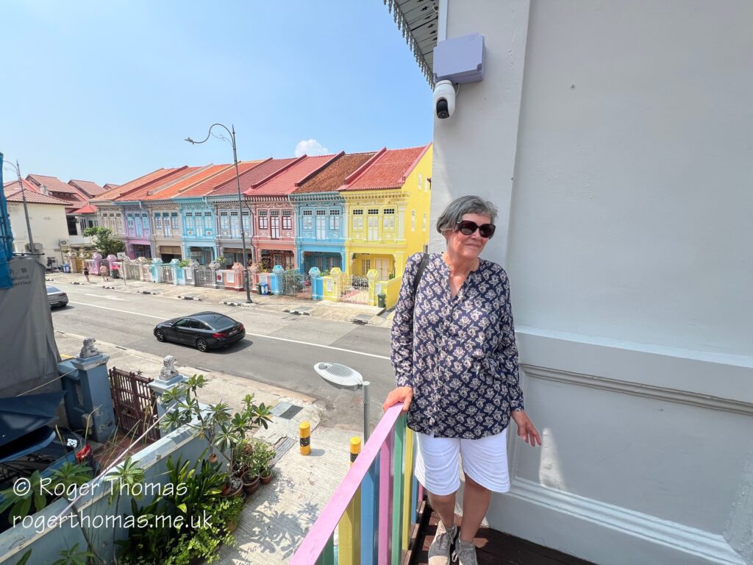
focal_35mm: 13
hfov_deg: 106.2
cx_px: 376
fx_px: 283
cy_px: 282
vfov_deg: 89.9
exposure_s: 1/1193
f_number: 1.8
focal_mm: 1.57
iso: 32
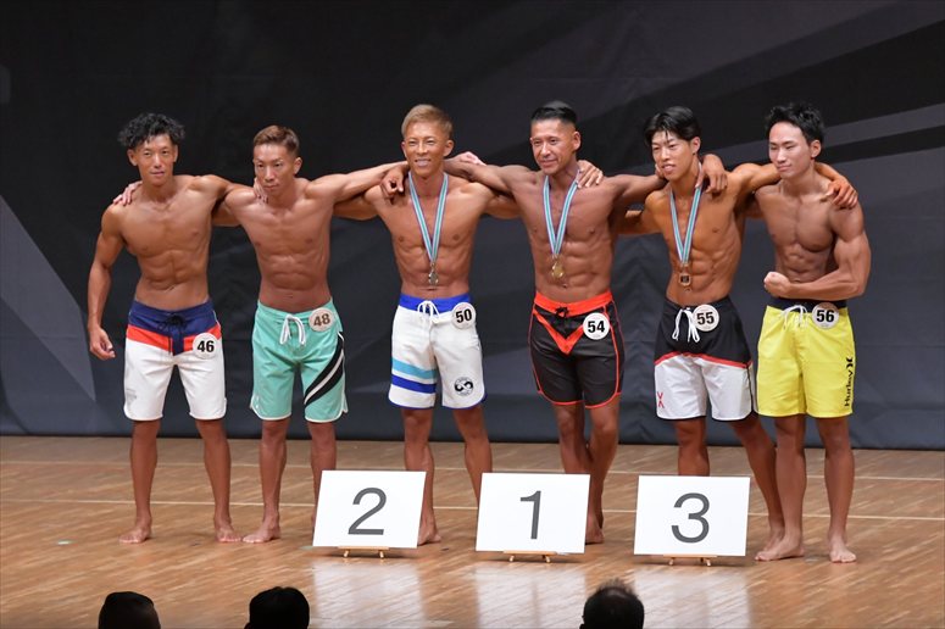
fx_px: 5903
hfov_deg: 9.2
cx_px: 472
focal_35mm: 225
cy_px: 314
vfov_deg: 6.1
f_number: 5.6
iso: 6400
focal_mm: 150
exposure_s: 1/400
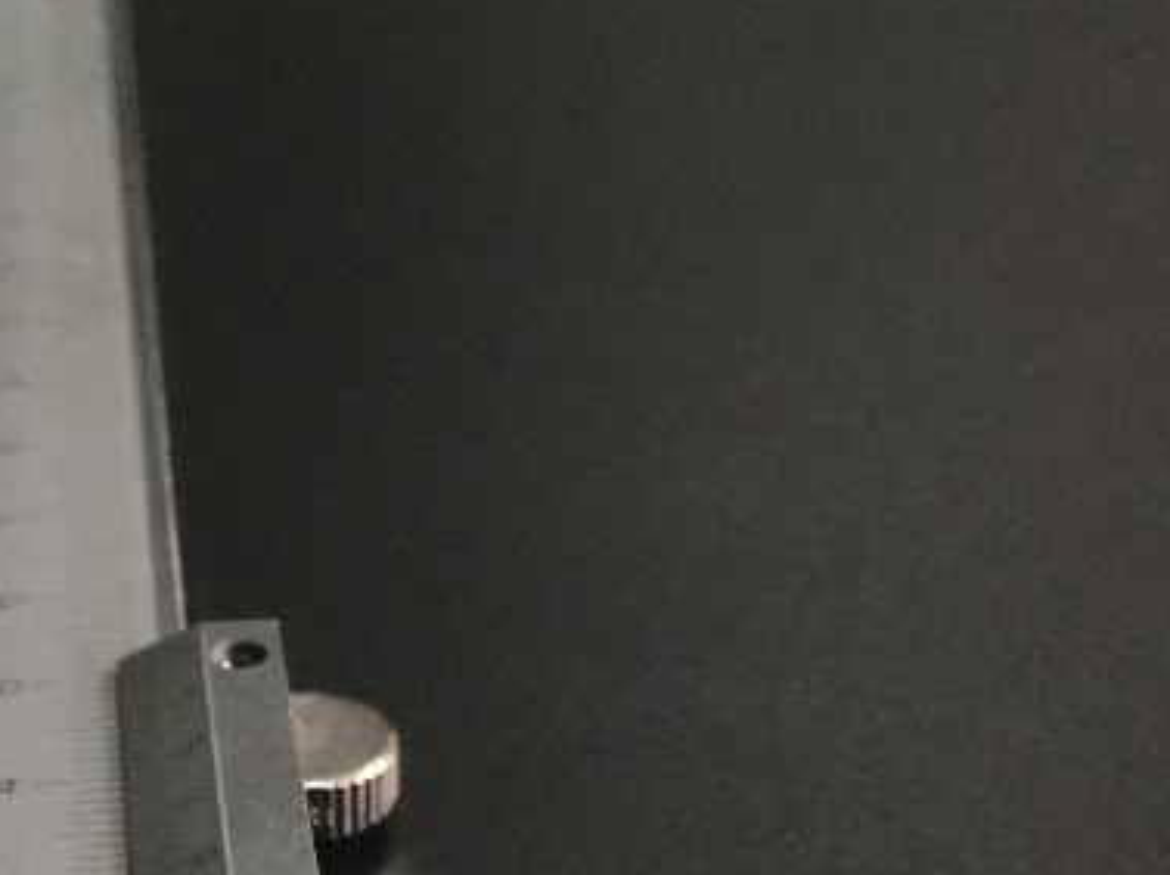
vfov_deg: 18.3
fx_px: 2600
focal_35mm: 77
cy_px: 999
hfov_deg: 24.2
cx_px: 3
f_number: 2.2
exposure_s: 1/33
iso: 50
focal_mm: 4.15
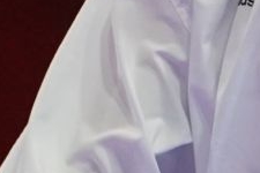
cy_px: 76
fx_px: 23896
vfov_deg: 0.4
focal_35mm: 3309
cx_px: 75
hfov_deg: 0.6
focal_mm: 276
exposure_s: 1/1000
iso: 2500
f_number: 4
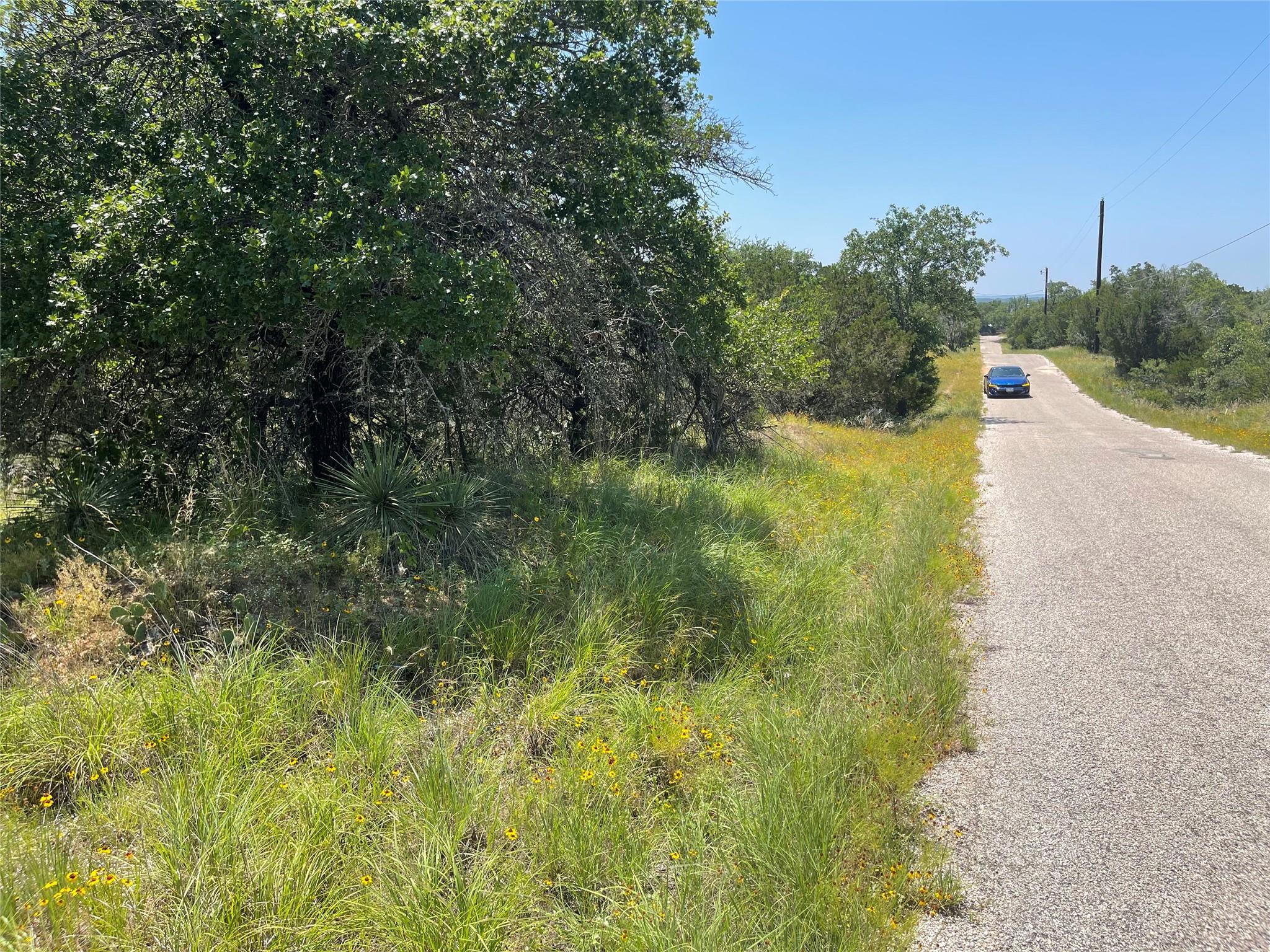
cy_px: 476
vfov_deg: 53.1
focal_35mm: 26
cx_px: 635
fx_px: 954
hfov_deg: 67.3
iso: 32
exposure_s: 1/2165
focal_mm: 5.1
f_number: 1.6
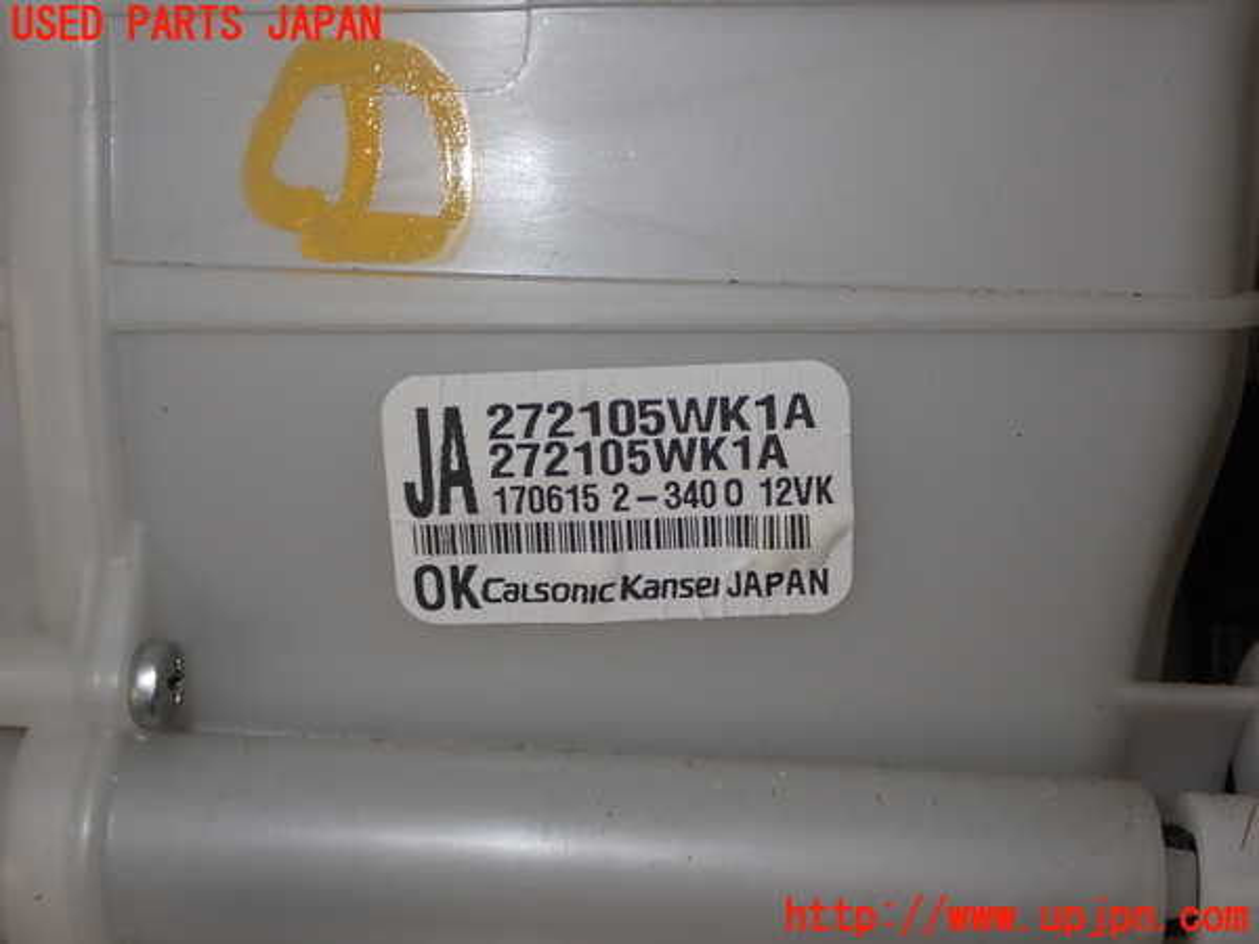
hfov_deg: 38.2
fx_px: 1819
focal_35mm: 50
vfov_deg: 29.1
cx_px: 630
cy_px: 472
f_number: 9
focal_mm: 9.01
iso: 160
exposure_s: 1/50
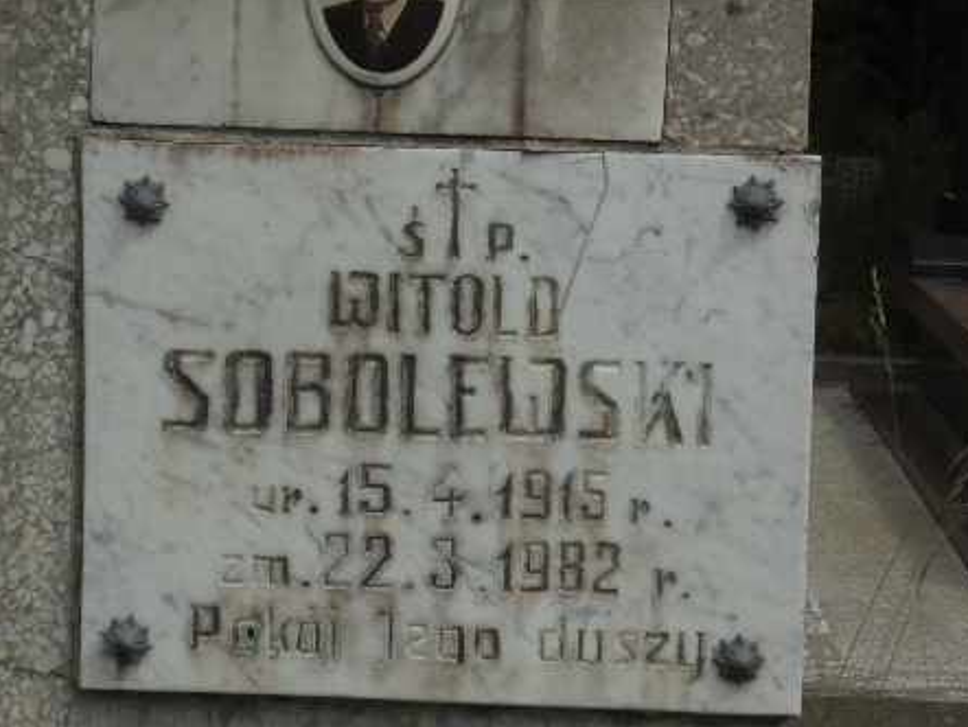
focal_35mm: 136
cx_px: 331
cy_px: 344
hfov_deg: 14.5
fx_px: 3805
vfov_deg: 10.9
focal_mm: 16.9
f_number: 4.7
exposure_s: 1/500
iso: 100
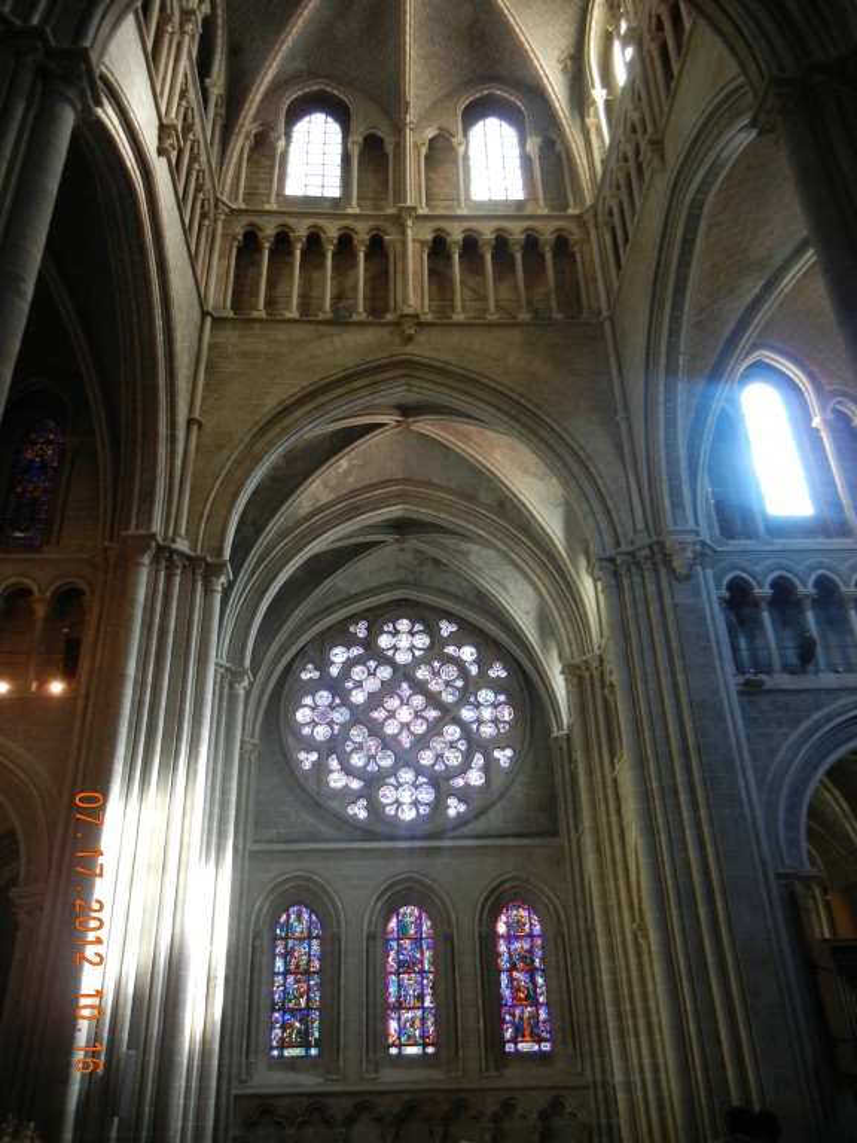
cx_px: 428
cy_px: 572
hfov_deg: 46.8
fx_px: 990
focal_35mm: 30
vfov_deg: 60.0
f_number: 3.5
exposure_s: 1/27.3
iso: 400
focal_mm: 5.4
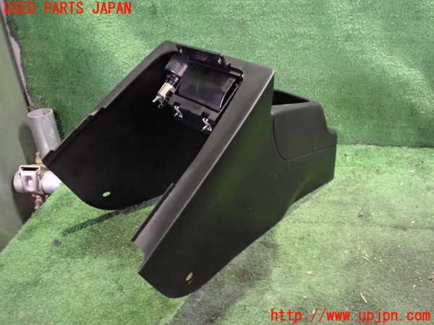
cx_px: 217
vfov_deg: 46.8
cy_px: 162
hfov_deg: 60.0
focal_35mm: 30
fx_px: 376
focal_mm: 5.4
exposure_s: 1/50
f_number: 2.3
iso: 2500
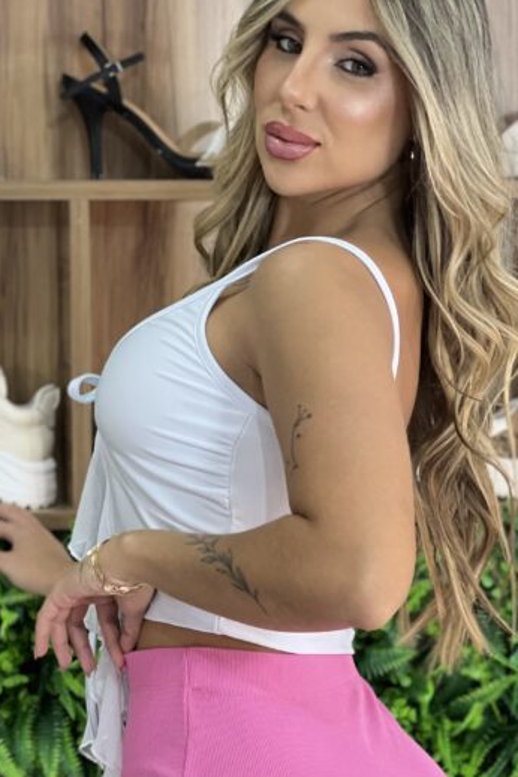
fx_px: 3108
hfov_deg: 9.5
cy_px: 561
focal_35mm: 144
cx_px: 275
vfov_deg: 14.2
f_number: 2.8
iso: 200
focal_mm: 9
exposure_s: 1/120
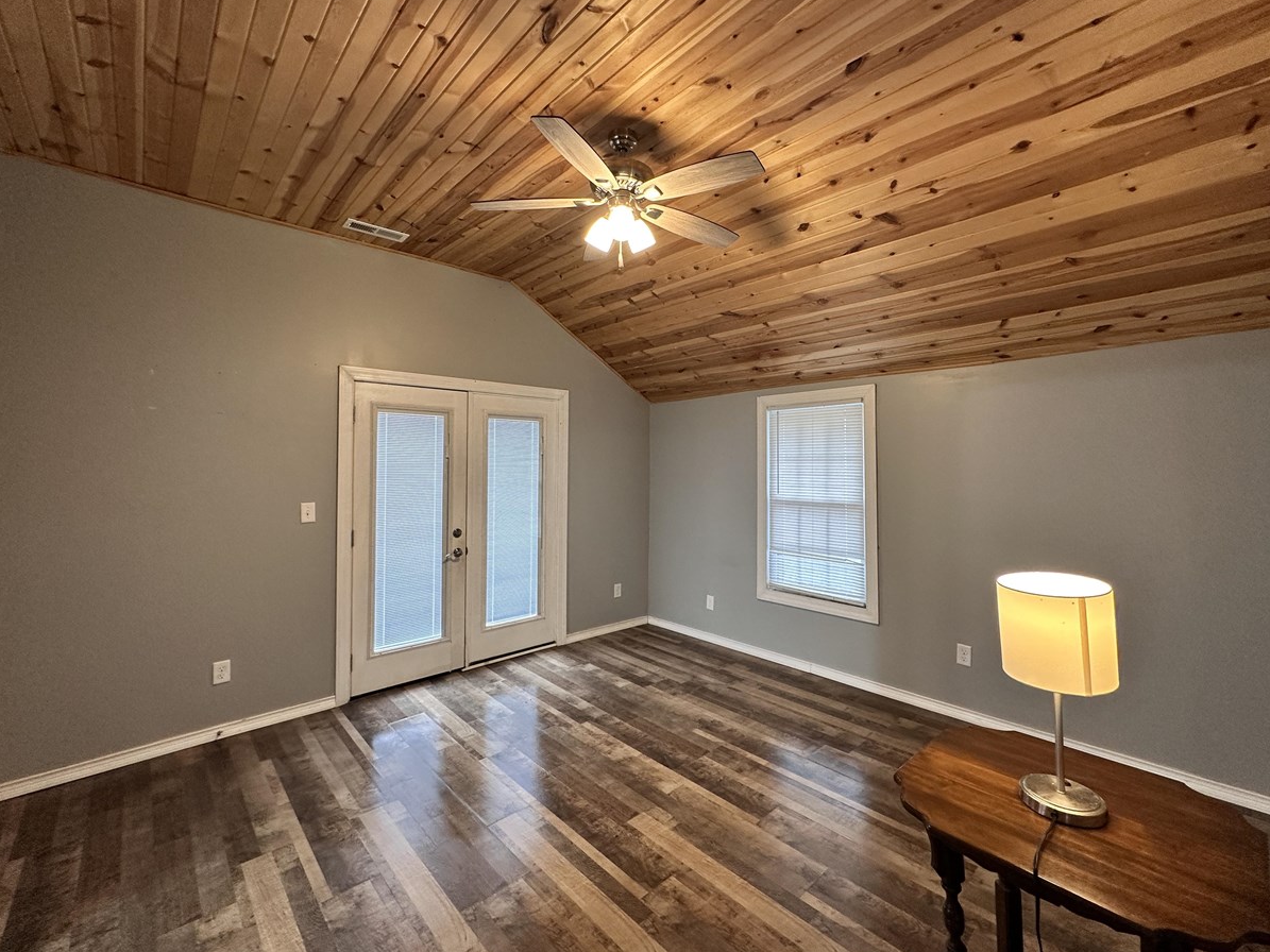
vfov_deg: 81.7
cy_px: 452
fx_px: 550
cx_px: 642
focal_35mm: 15
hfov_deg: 98.2
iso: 200
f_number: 2.2
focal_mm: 2.22
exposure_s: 1/60
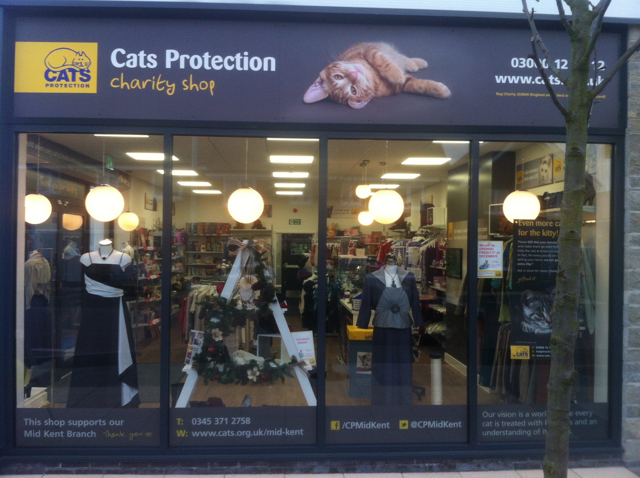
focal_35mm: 35
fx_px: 646
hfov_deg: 52.7
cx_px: 320
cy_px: 239
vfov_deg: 40.6
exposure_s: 1/60
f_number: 2.8
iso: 100
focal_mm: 3.85
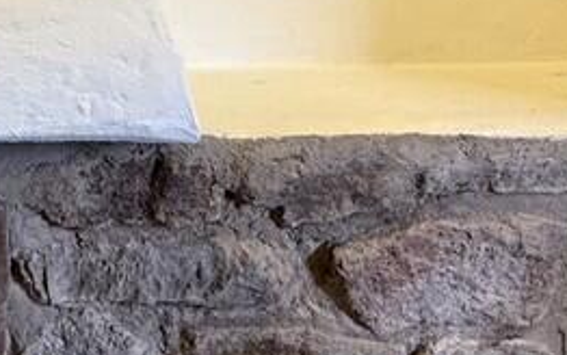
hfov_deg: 30.3
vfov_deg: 22.1
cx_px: -97
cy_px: 74
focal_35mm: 58
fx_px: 897
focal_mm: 2.22
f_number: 2.2
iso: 320
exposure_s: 1/99
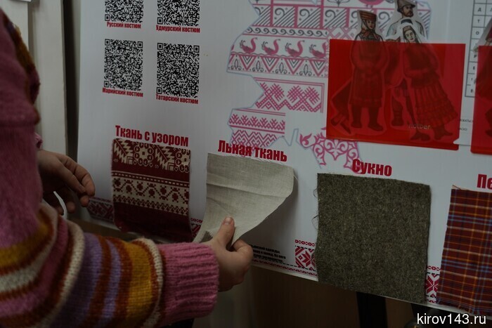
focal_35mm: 51
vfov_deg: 26.5
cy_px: 164
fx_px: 697
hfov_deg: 38.9
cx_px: 246
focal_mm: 51
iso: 640
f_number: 4
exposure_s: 1/100
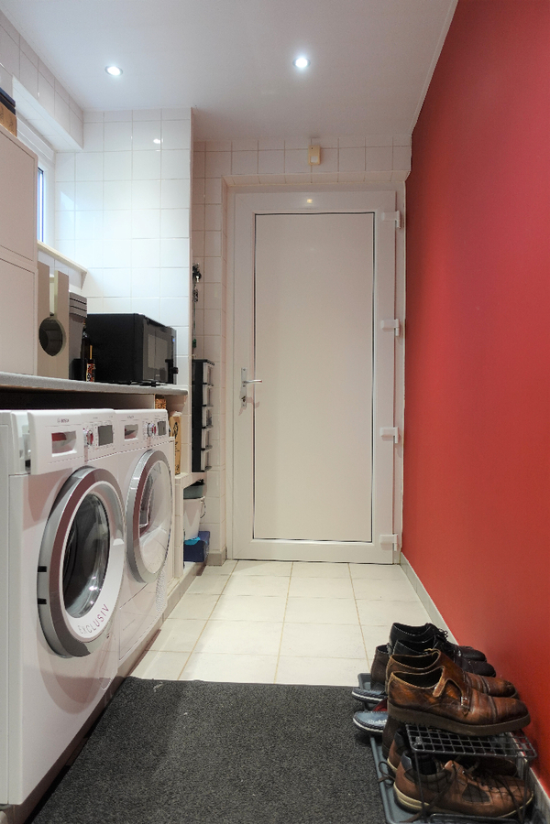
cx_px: 275
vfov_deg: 73.7
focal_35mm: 24
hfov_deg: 53.1
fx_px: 550
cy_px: 412
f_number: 1.8
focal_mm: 8.8
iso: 160
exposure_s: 1/30
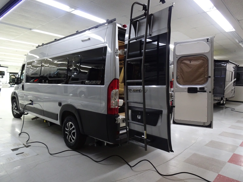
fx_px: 168
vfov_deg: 56.8
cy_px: 91
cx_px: 122
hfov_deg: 71.6
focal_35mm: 24
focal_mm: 4.1
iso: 320
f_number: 3.5
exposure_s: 1/30
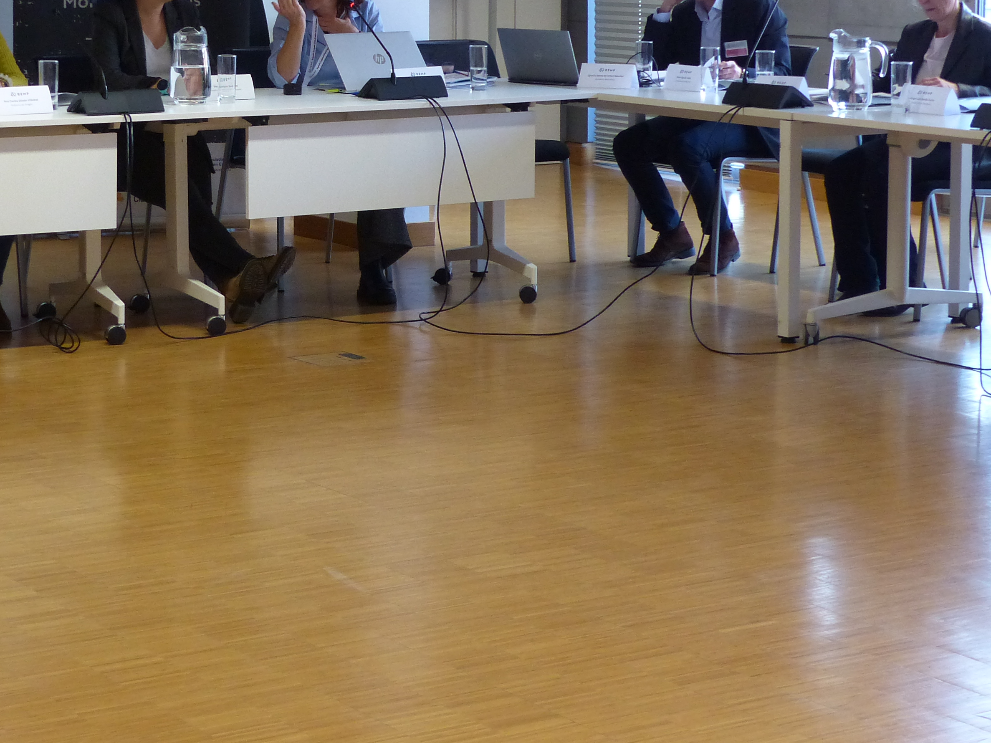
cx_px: 300
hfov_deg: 21.4
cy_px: 139
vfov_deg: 16.1
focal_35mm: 91
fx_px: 2605
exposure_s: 1/60
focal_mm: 9.8
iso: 320
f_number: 2.8
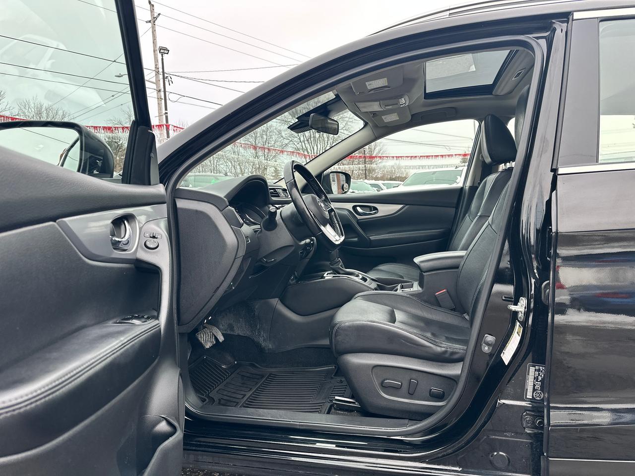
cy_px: 238
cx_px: 318
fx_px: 440
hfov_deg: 71.6
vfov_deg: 56.8
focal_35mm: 24
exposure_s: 1/121
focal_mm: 6.86
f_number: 1.78
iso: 80
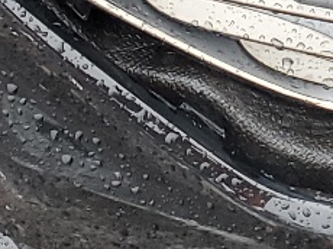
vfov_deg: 7.2
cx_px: 869
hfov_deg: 9.4
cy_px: -540
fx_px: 1739
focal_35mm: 181
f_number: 1.5
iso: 61
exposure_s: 1/120
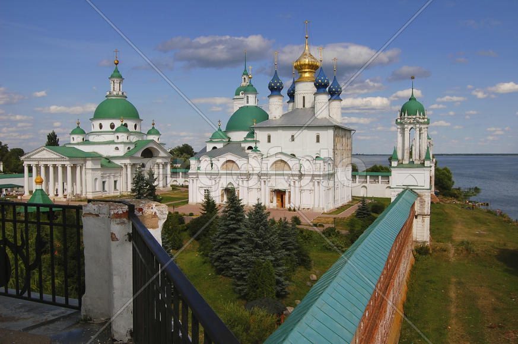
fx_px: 431
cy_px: 172
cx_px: 259
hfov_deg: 62.0
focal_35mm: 30
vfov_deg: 43.5
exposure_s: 1/320
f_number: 11
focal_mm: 20
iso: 200
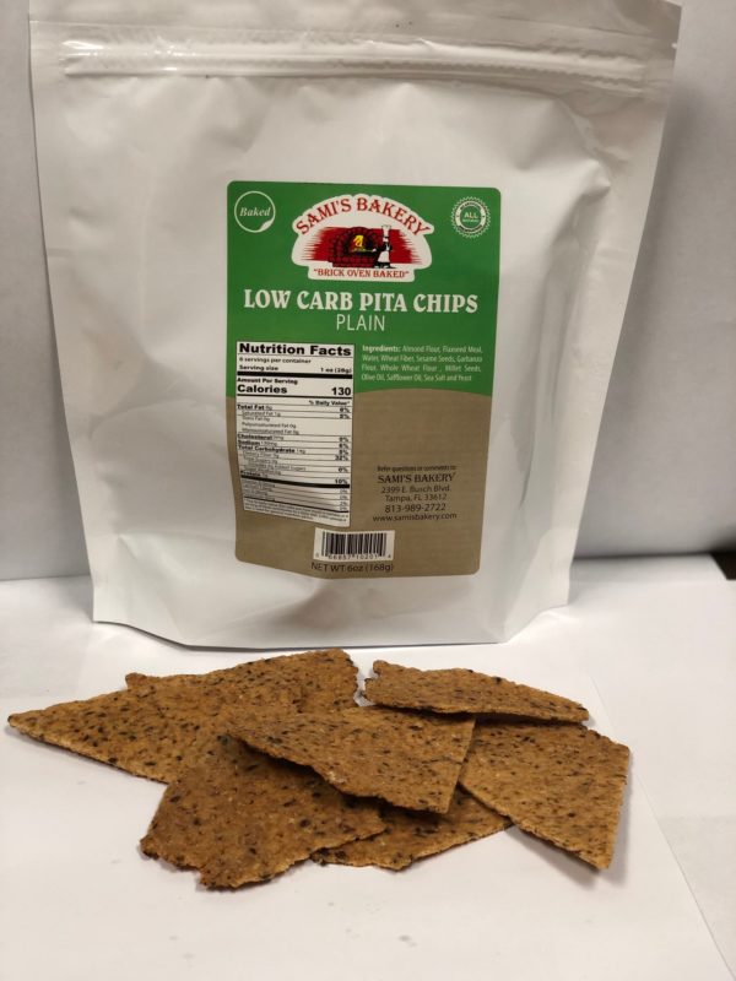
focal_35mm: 52
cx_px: 368
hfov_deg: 28.0
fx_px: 1474
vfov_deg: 36.8
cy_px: 490
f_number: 2.4
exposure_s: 1/40
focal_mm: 6
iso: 80
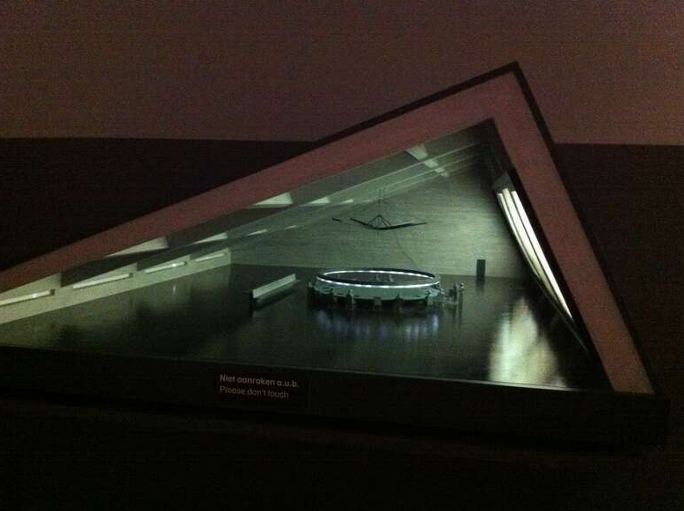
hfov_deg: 51.4
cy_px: 256
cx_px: 340
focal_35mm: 36
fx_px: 710
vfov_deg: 39.6
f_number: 2.8
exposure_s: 1/15
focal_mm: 3.85
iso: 1000
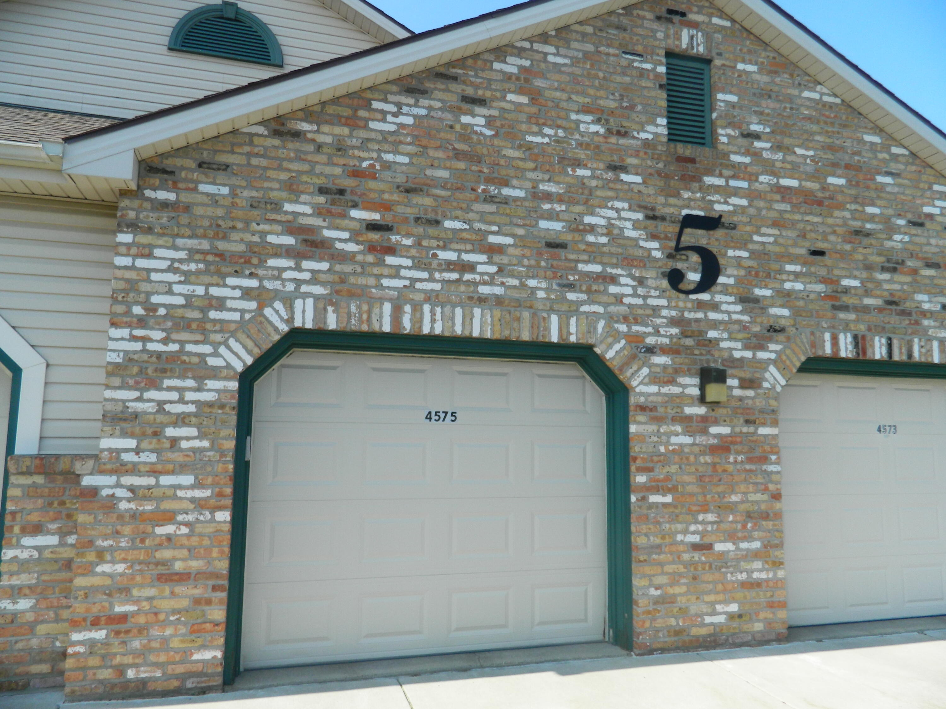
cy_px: 354
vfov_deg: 54.9
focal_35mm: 25
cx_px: 473
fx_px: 683
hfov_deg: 69.4
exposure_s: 1/640
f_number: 3.1
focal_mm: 4.5
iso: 80
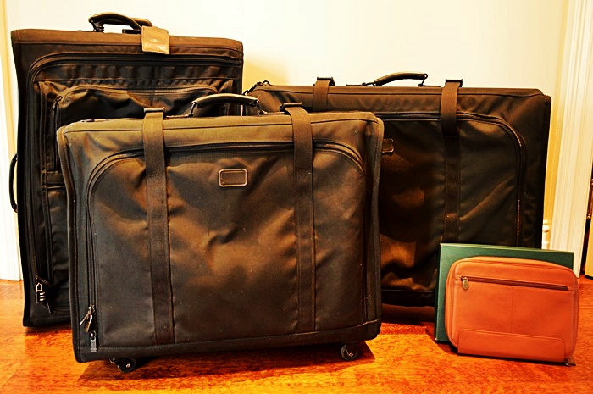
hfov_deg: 57.3
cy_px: 197
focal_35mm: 33
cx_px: 296
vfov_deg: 39.9
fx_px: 543
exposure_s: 1/15
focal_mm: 22
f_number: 3.8
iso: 1100
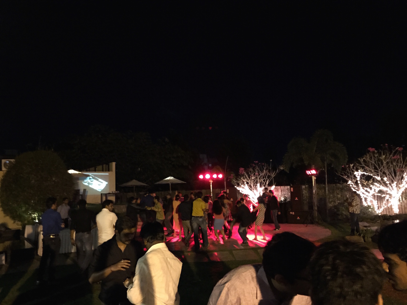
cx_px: 204
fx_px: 341
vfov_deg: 48.2
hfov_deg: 61.7
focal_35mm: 29
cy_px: 152
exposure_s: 1/15
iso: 640
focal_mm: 4.15
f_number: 2.2
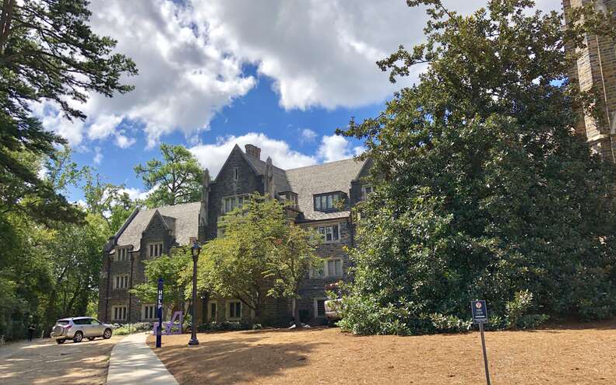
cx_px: 311
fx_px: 504
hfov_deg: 62.9
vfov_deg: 41.8
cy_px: 208
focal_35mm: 30
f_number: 1.8
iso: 20
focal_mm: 3.99
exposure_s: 1/1736
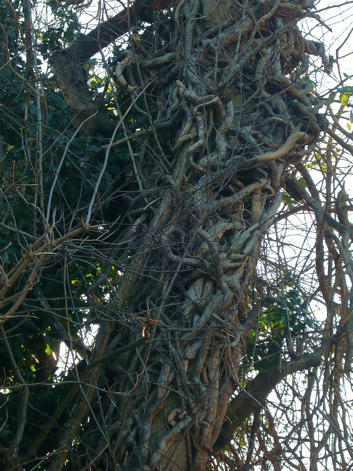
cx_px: 176
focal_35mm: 100
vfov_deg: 19.6
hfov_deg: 14.8
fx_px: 1360
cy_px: 236
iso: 200
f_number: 5.1
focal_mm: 16.5
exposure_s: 1/125
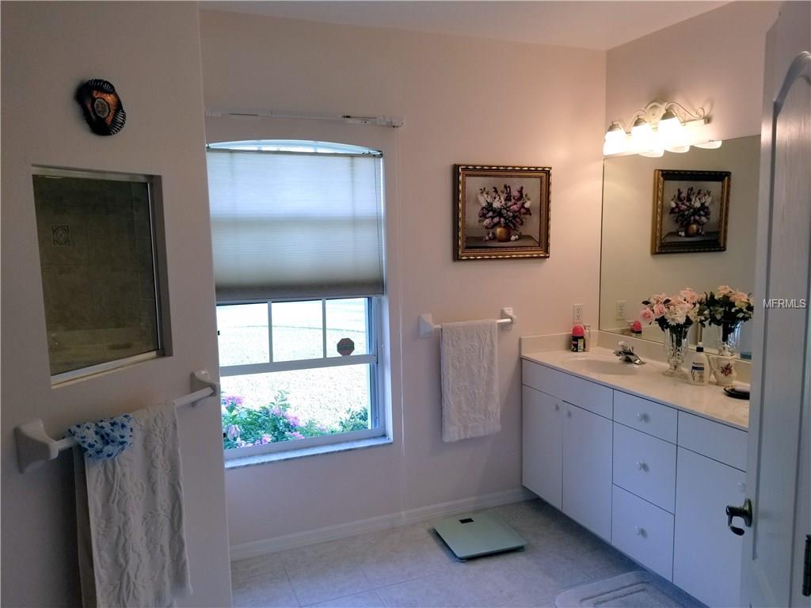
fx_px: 609
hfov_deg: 67.3
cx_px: 406
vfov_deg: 53.1
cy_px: 304
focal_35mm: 26
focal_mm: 4.3
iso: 50
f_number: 1.7
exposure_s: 1/135
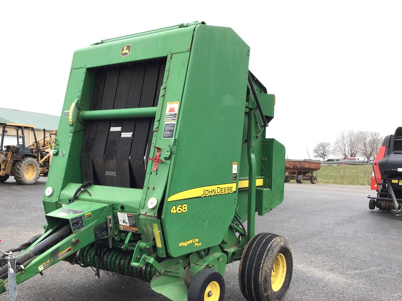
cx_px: 163
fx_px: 441
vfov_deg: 37.6
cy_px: 179
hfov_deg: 48.7
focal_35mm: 38
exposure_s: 1/120
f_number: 2.4
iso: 32
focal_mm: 3.3
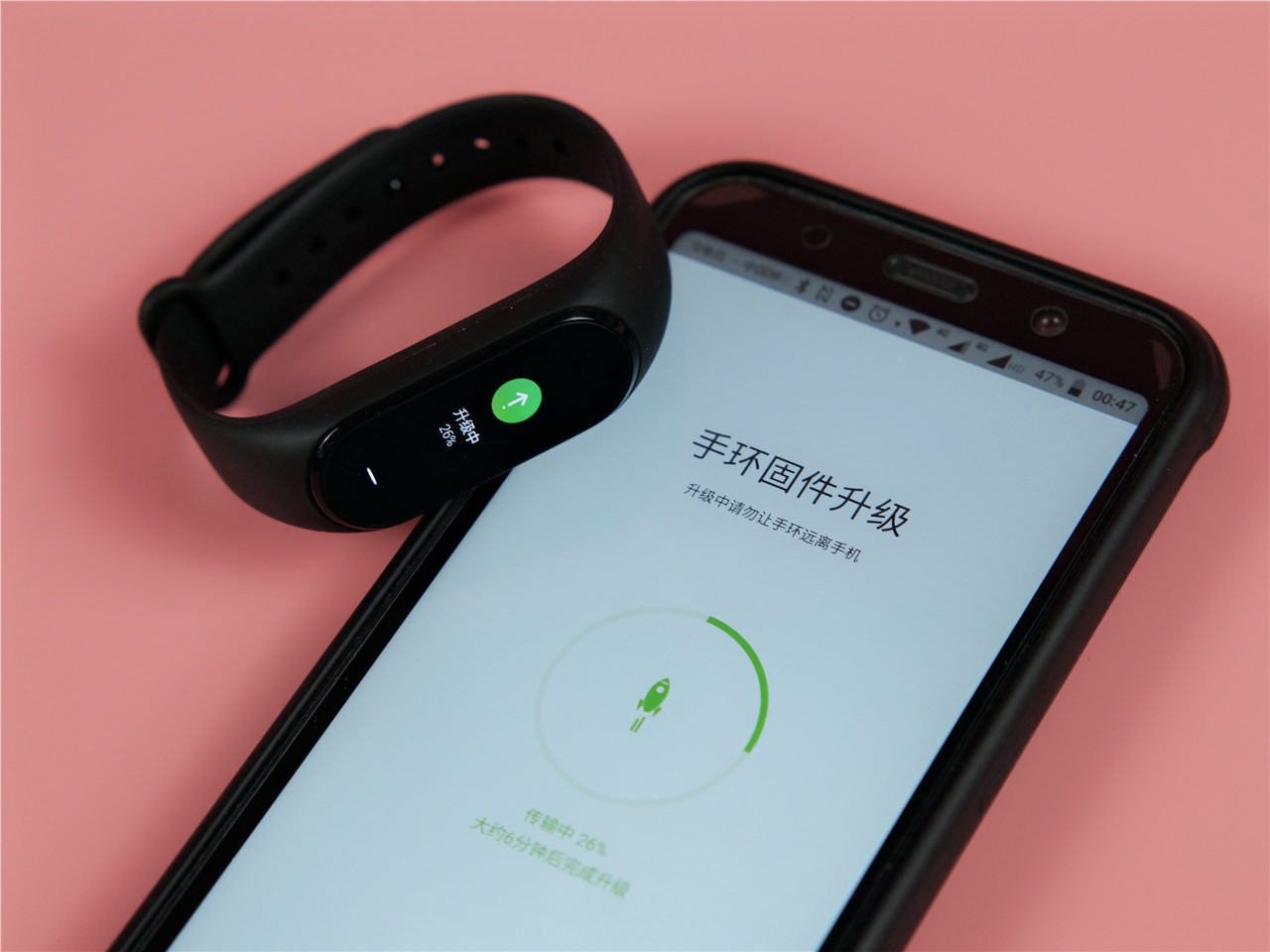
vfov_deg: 17.2
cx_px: 635
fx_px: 3155
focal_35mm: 86
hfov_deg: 22.8
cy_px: 476
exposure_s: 1/80
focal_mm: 43
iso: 200
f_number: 3.5
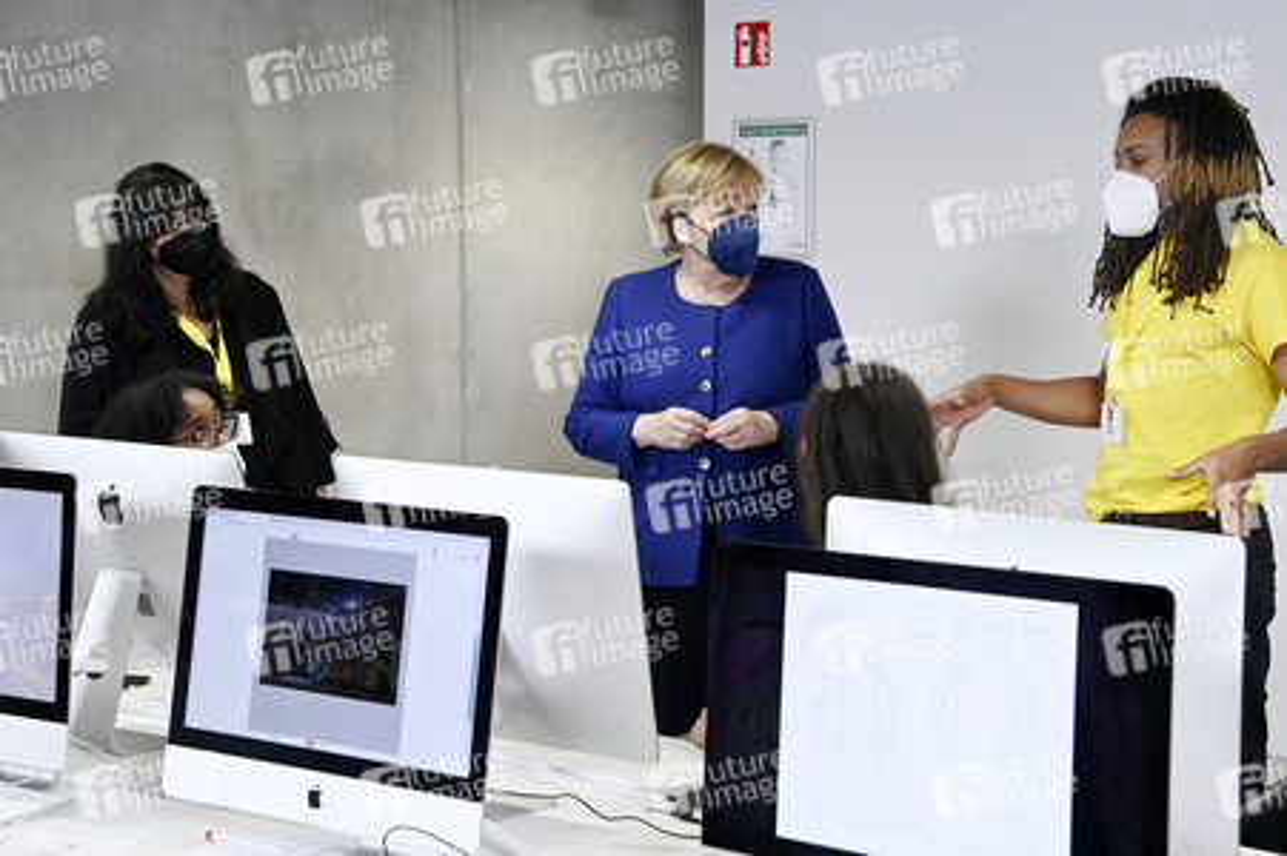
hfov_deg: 28.9
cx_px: 644
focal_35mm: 70
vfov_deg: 19.4
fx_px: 2501
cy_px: 428
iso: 6400
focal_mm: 70
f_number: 9
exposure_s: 1/320
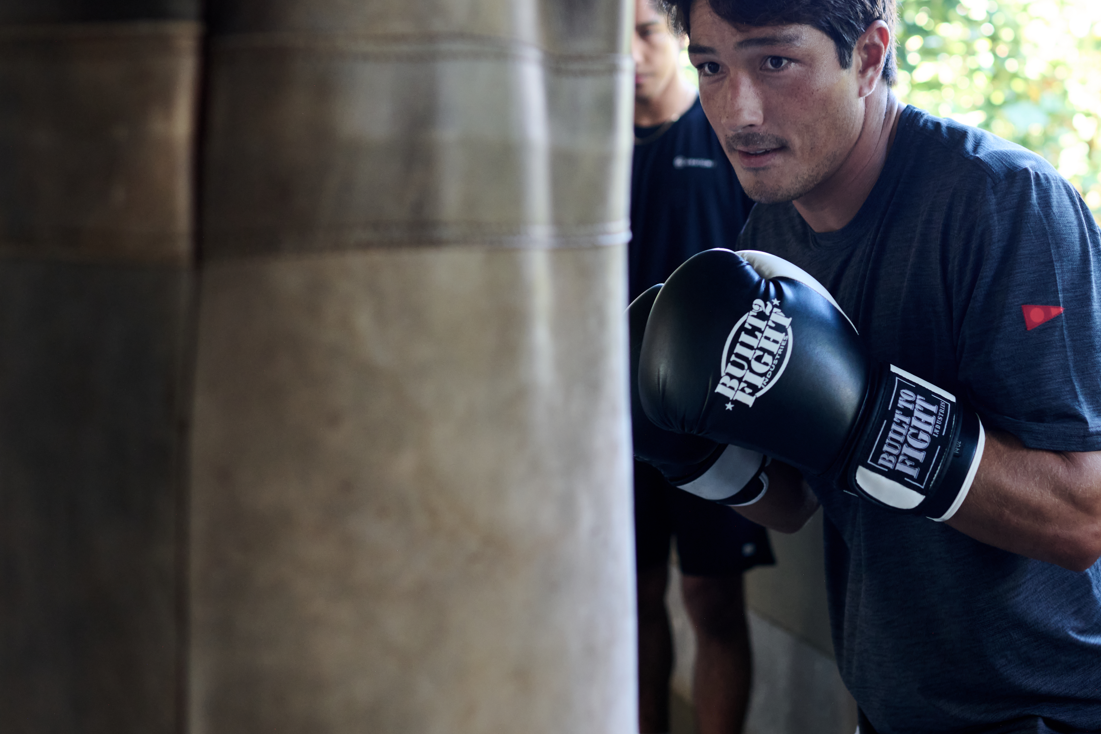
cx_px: 846
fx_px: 1651
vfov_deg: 25.0
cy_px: 266
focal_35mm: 54
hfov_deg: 35.9
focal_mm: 35
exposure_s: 1/160
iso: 640
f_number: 2.8
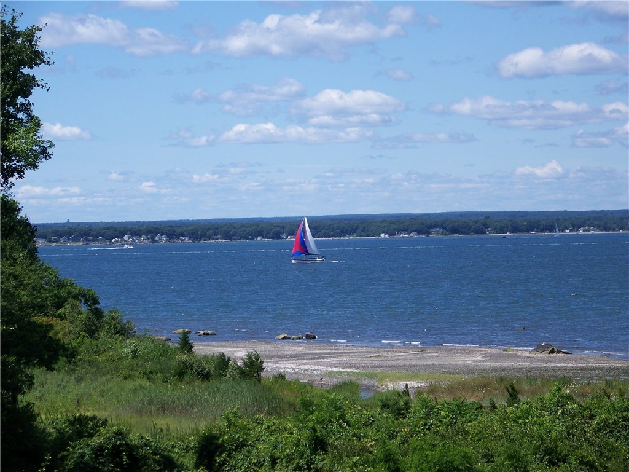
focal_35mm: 137
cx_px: 314
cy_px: 236
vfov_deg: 10.8
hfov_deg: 14.4
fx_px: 2489
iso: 64
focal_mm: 22.2
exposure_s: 1/1000
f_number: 3.2
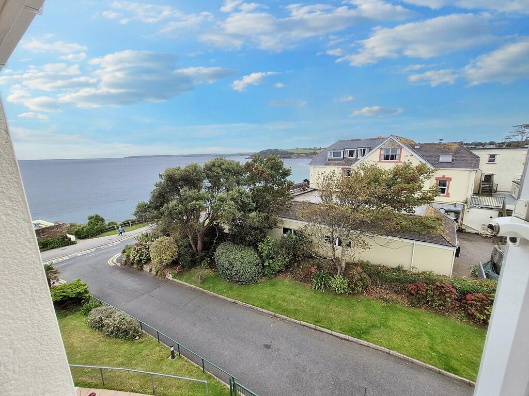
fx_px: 199
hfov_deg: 106.2
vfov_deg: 89.9
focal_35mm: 13
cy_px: 198
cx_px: 264
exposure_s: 1/1356
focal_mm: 1.7
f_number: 2.2
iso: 50
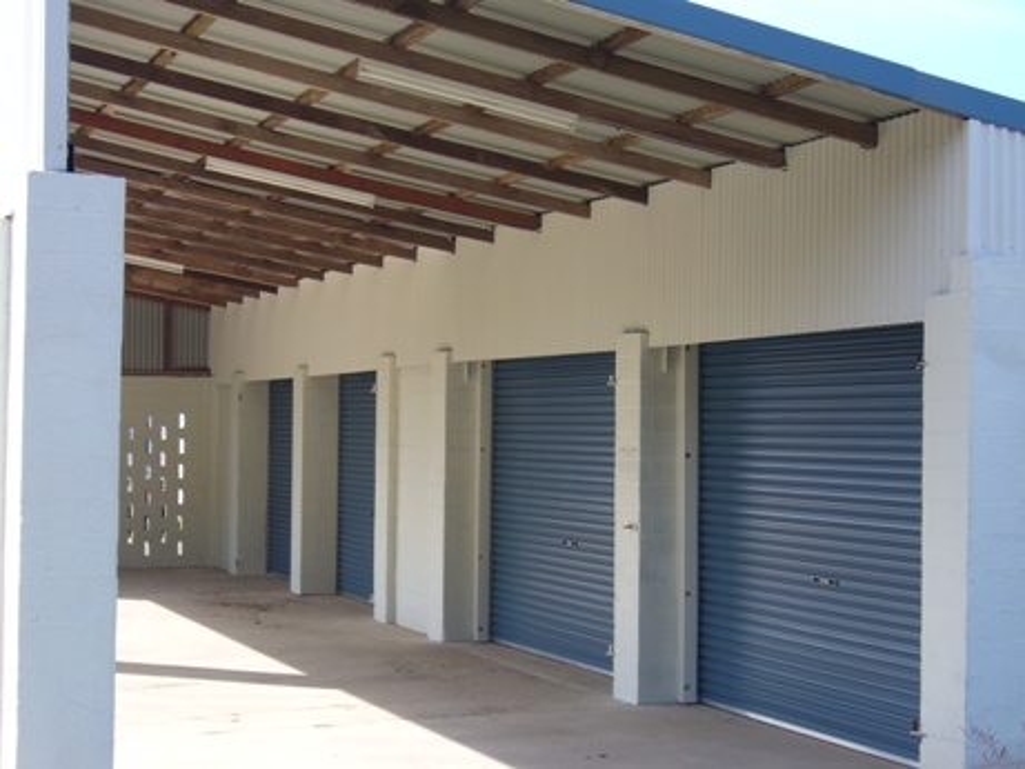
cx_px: 512
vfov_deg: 22.3
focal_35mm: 66
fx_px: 1955
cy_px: 384
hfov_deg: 29.4
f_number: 4
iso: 64
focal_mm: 11
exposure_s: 1/200
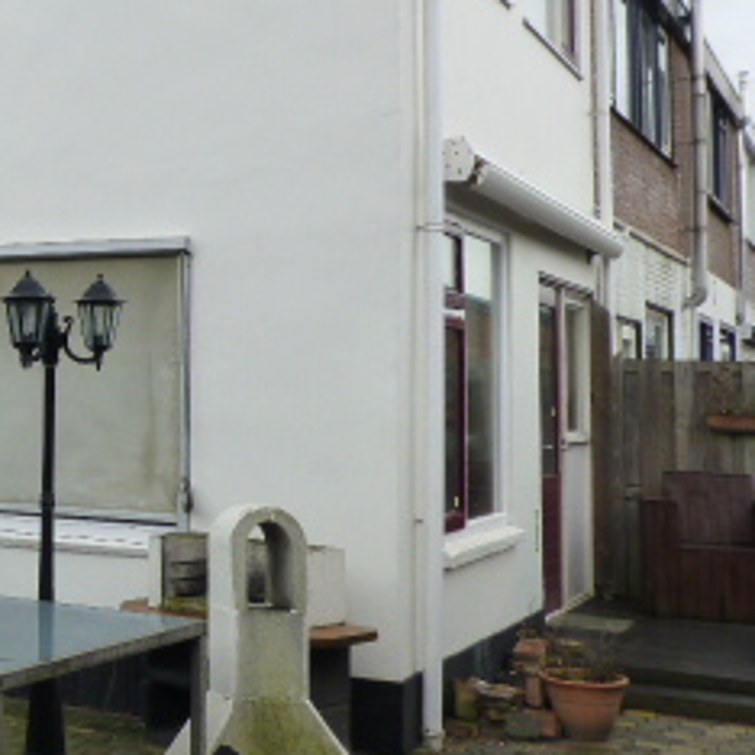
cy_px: 271
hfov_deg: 24.9
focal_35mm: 58
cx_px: -274
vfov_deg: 29.4
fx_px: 1431
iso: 160
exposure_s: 1/125
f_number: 3.3
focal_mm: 4.3
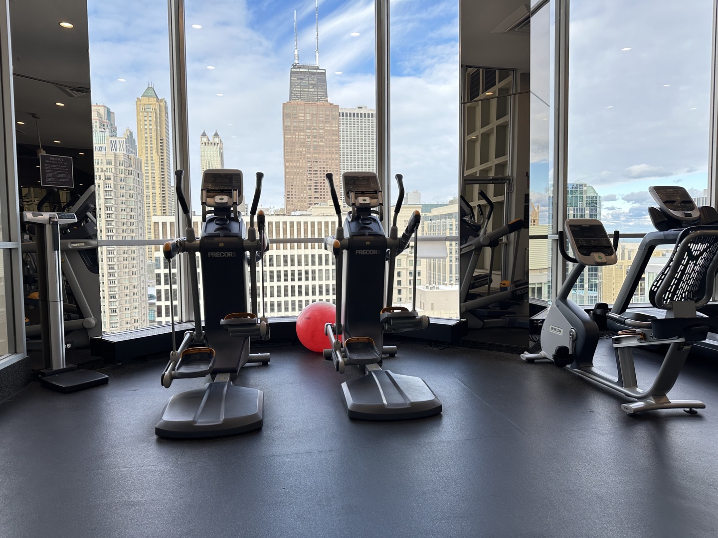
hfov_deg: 71.6
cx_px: 359
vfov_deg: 56.8
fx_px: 498
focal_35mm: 24
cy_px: 269
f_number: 1.78
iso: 80
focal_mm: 6.86
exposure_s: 1/253
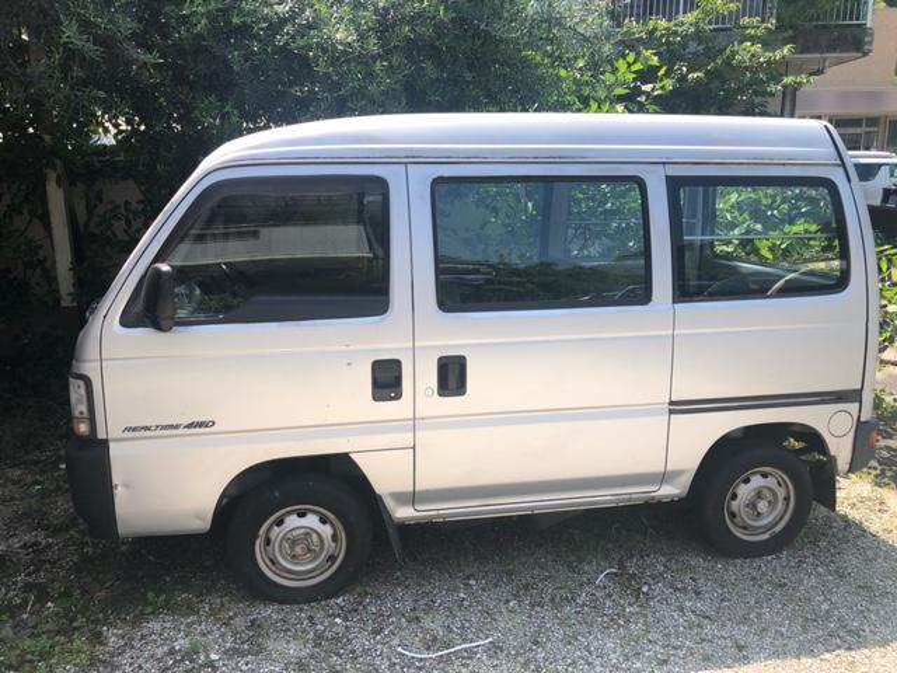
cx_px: 448
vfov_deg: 49.7
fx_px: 726
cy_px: 336
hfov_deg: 63.4
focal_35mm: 28
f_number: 1.8
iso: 20
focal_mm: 4
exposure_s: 1/684
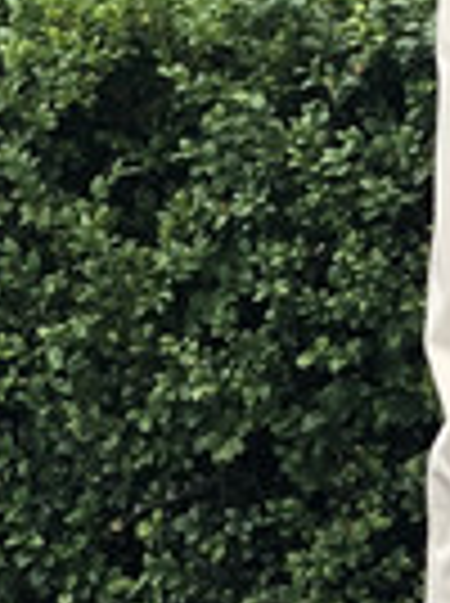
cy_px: -392
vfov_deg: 6.3
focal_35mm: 311
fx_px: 5408
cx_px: 958
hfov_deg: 4.7
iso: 16
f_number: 2.4
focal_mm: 6
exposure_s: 1/173
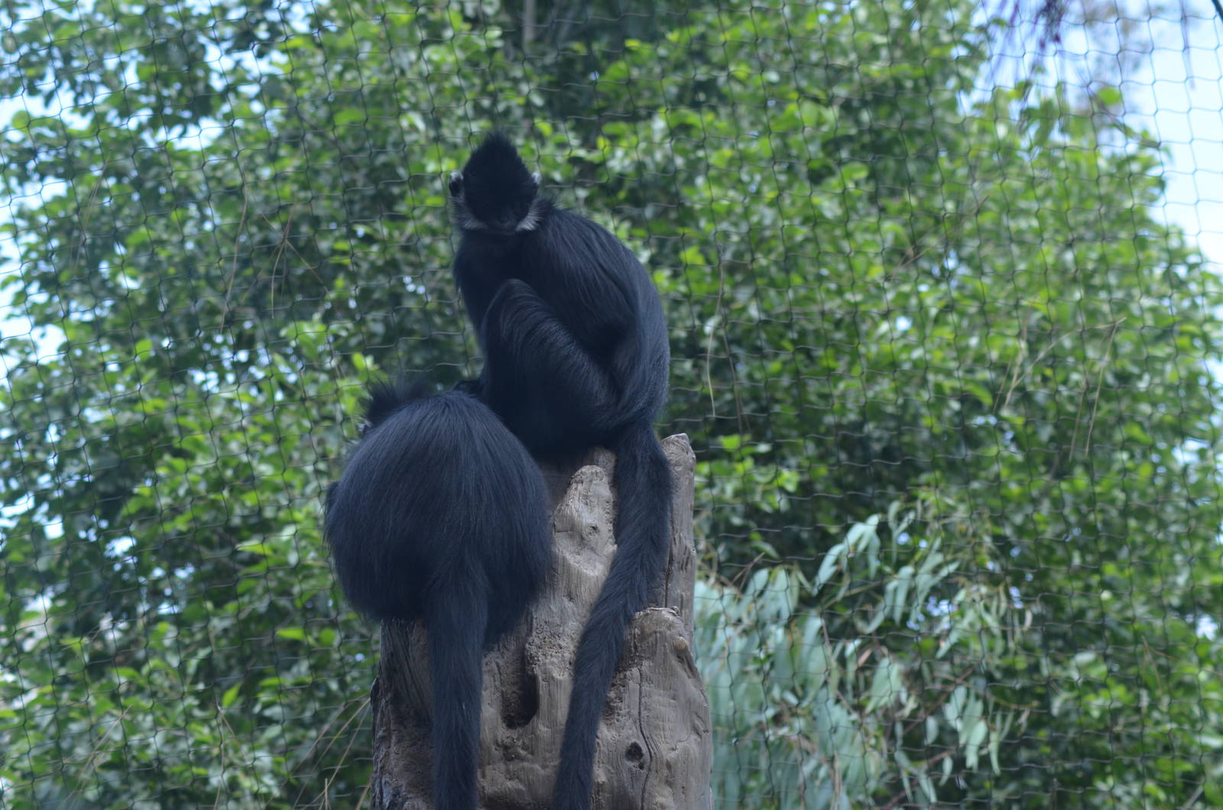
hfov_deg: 19.5
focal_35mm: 105
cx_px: 612
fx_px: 3560
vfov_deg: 13.0
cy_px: 405
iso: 400
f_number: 5.6
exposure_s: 1/500
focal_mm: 70
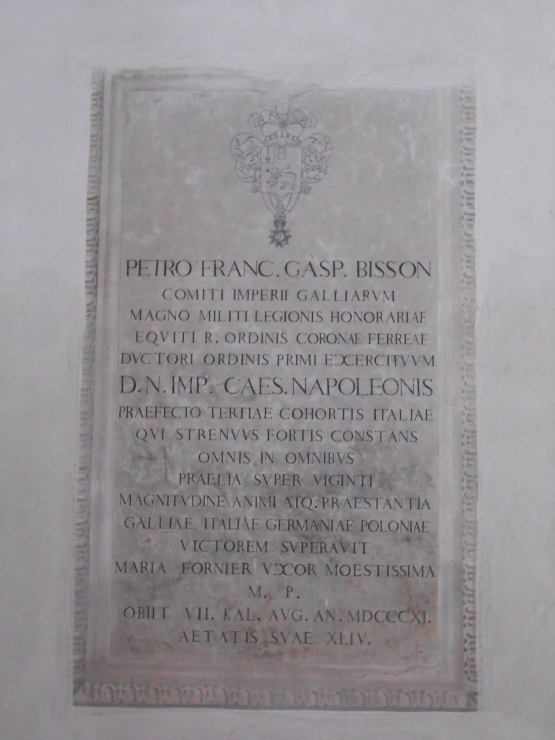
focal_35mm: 72
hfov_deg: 20.4
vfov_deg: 27.0
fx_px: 1539
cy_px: 370
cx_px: 278
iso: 800
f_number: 6
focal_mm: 12.8
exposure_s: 1/5
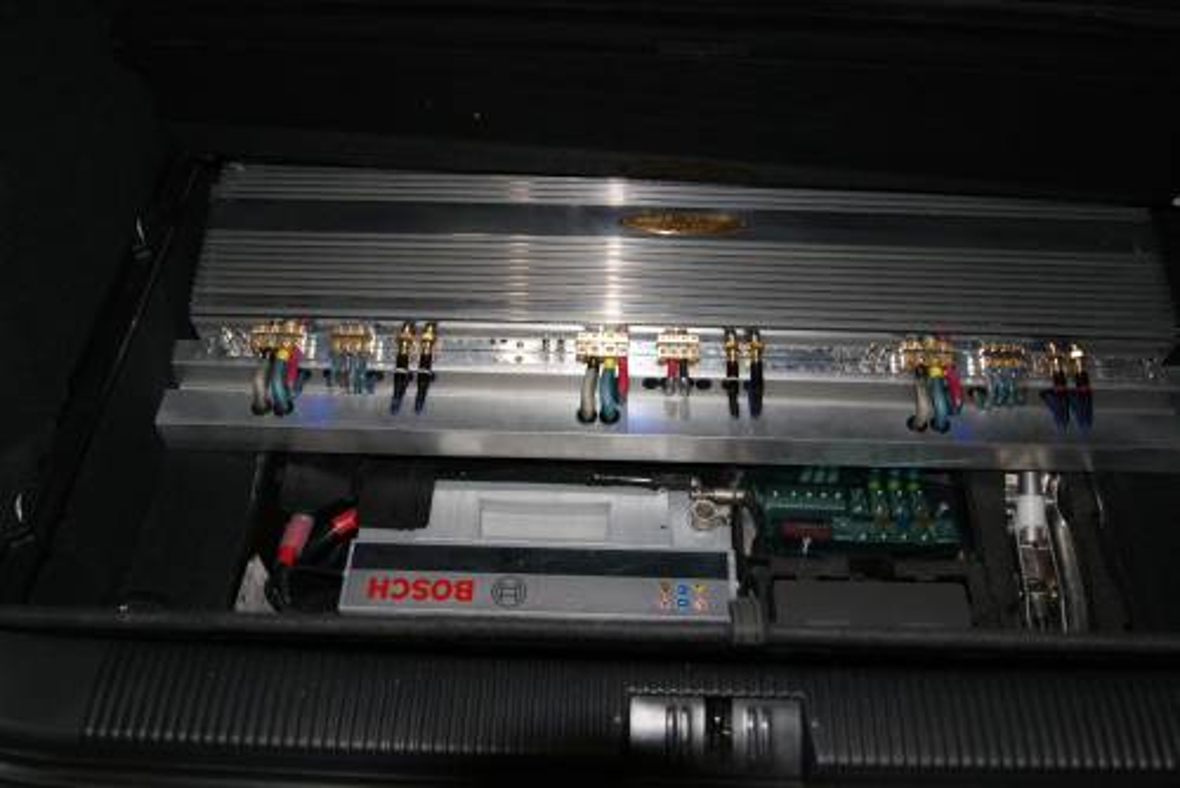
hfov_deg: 57.2
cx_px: 590
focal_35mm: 33
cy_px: 394
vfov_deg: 40.0
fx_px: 1082
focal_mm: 22
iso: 400
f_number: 5.6
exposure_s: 1/60
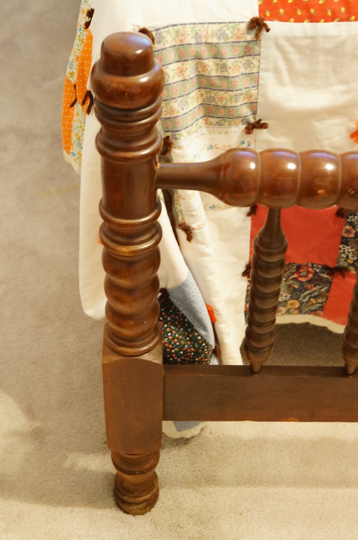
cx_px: 179
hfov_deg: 25.7
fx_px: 786
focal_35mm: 52
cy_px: 270
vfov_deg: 37.9
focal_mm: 35
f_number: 5
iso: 3200
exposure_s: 1/15
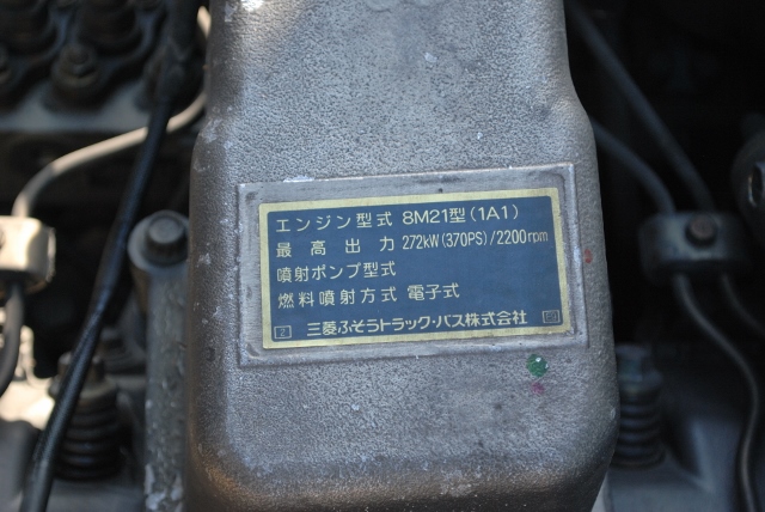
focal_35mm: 72
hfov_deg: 28.0
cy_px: 256
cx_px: 382
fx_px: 1531
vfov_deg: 19.0
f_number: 5.6
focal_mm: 48
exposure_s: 1/125
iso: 320
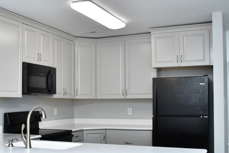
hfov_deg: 41.4
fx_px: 299
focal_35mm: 47
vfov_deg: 28.1
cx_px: 77
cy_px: 120
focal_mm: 18
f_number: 7.1
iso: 400
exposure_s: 1/60
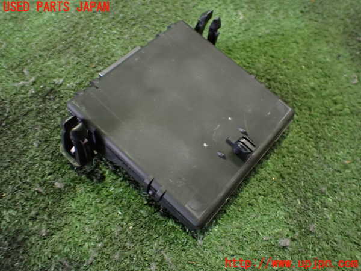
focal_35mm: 30
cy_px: 136
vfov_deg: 46.8
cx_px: 180
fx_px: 313
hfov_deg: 60.0
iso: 800
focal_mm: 5.4
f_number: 2.3
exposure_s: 1/40
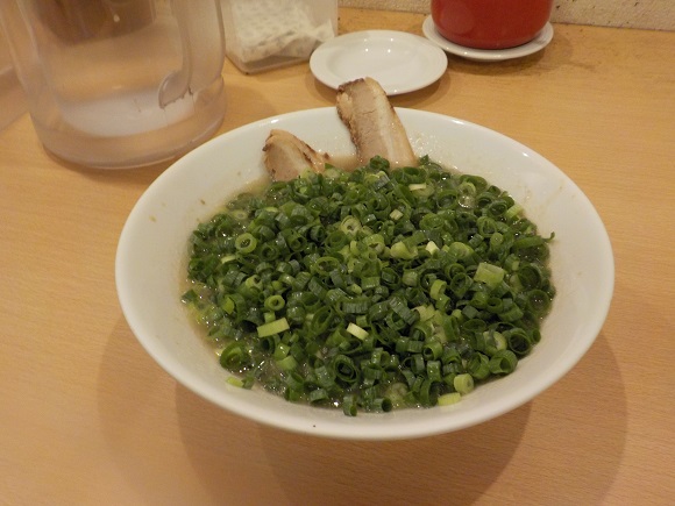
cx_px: 338
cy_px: 253
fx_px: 585
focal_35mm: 30
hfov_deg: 60.0
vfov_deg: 46.8
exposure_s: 1/30
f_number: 3.3
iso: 320
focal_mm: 4.1
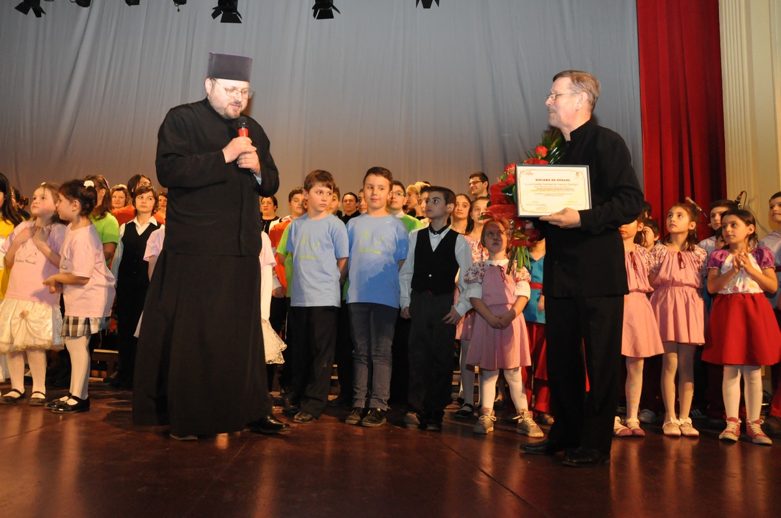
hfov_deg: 67.4
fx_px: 585
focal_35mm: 27
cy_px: 259
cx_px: 390
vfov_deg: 47.8
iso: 1600
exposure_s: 1/60
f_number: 7.1
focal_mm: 18
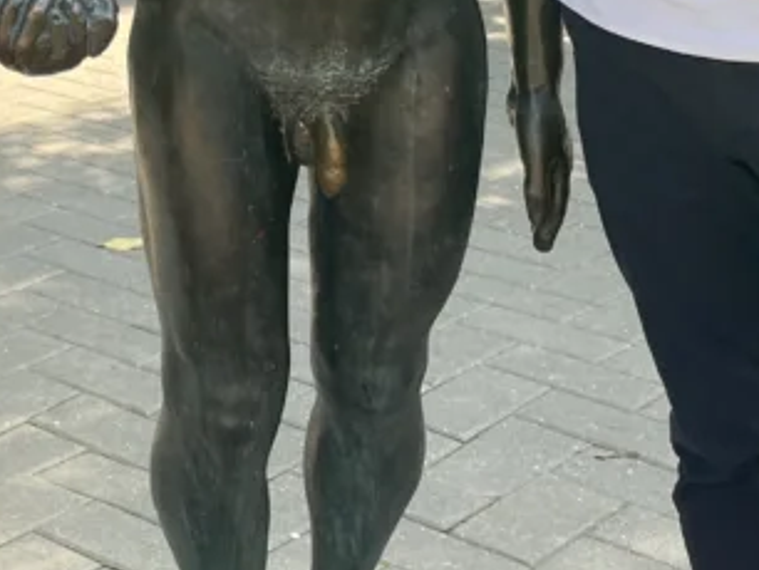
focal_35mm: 87
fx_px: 1909
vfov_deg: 15.9
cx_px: -67
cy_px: -233
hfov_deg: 21.4
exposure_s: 1/247
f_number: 1.6
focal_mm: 4.2
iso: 32
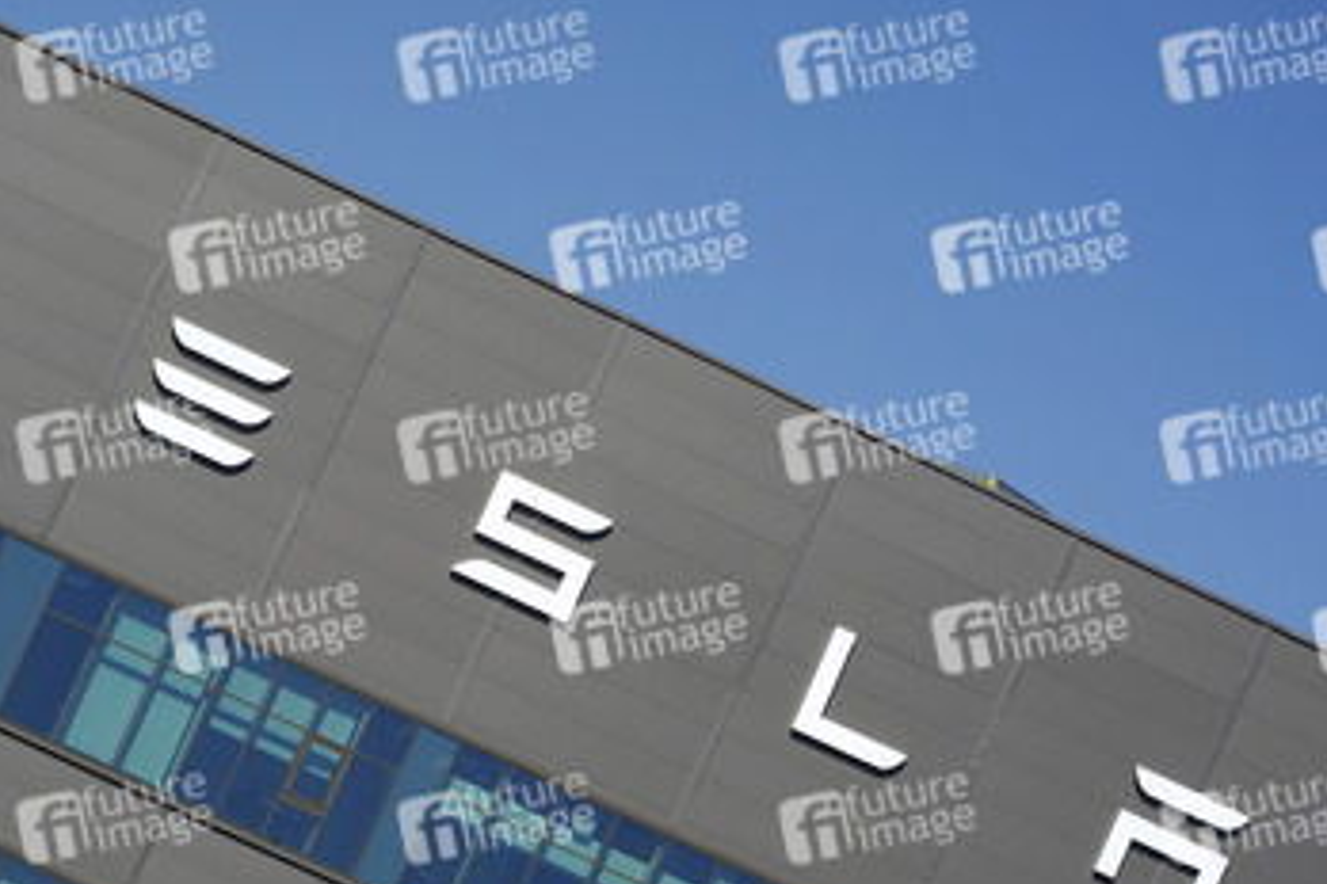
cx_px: 547
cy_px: 533
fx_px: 8219
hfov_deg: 9.2
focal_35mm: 223
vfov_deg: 6.2
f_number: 7.1
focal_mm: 172
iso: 100
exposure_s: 1/1000
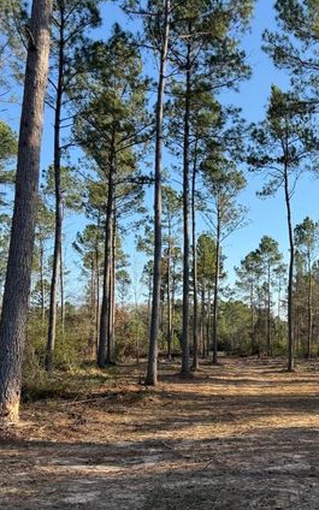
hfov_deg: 31.2
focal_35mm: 40
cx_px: 253
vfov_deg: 48.8
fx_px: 556
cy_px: 322
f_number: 1.78
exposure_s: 1/1812
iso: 80
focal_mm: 6.76
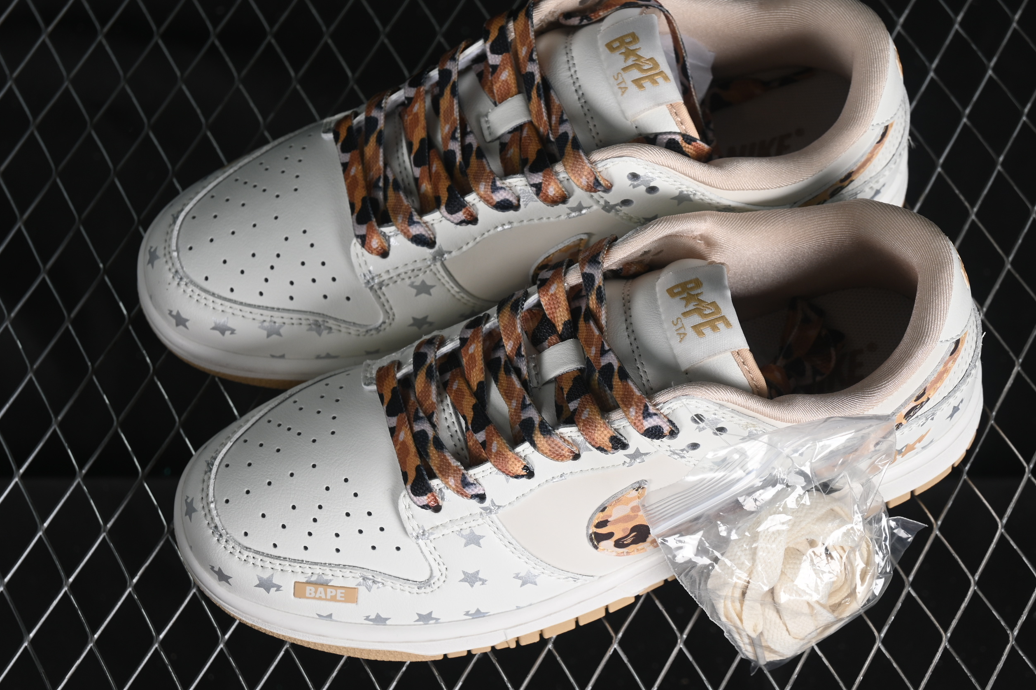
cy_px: 313
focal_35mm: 83
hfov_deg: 24.5
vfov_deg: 16.4
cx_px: 554
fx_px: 2388
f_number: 7.1
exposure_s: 1/80
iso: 160
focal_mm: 50
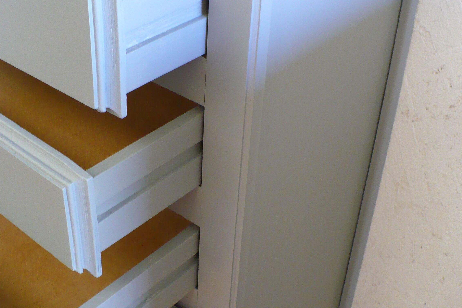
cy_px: 148
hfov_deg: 38.2
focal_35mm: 52
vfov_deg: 26.0
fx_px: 667
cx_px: 229
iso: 200
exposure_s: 1/15
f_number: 2.8
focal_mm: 6.1
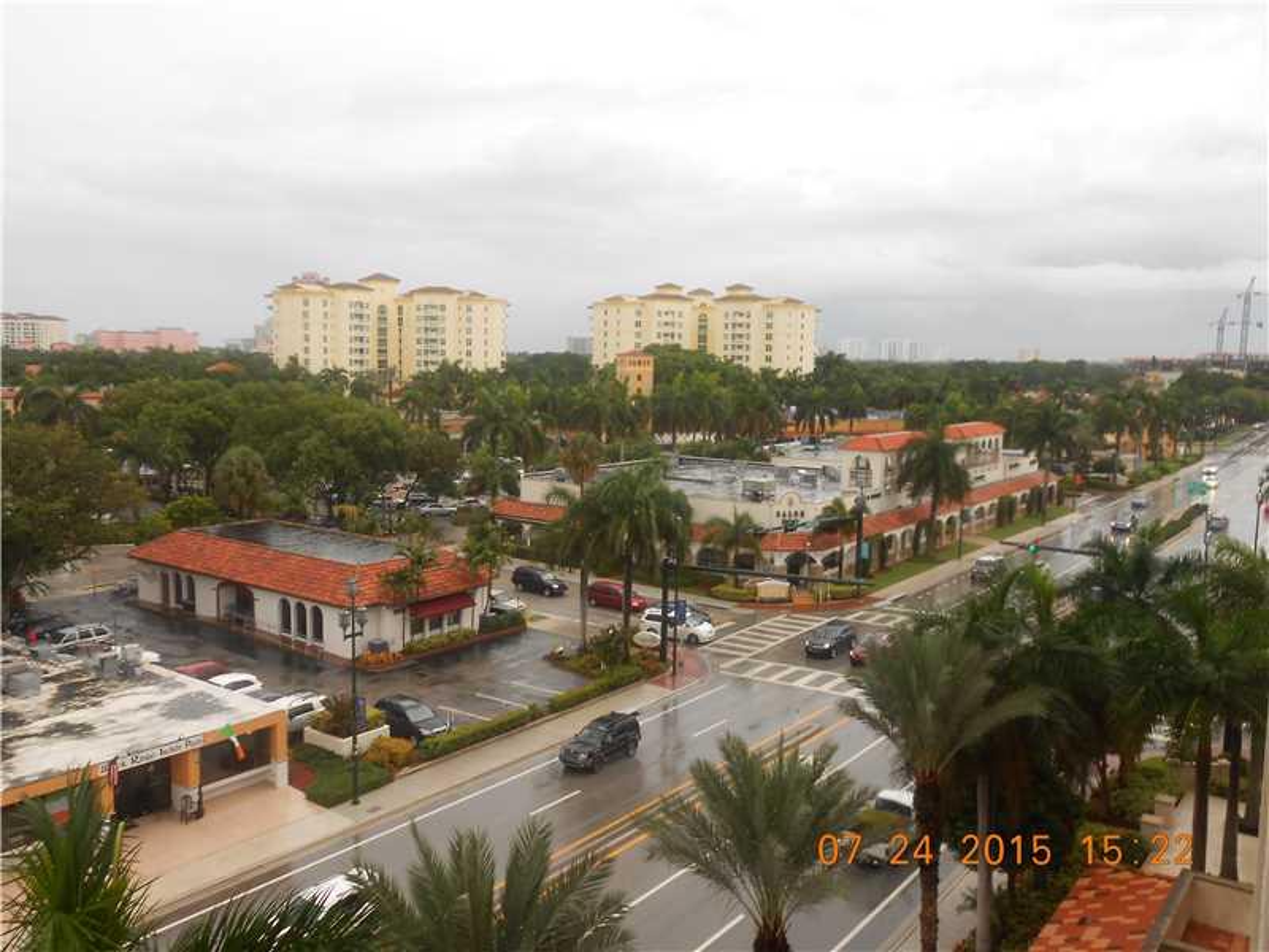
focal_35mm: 30
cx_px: 634
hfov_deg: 60.0
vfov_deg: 46.8
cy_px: 476
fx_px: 1100
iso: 80
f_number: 3.8
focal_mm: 5.3
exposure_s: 1/125
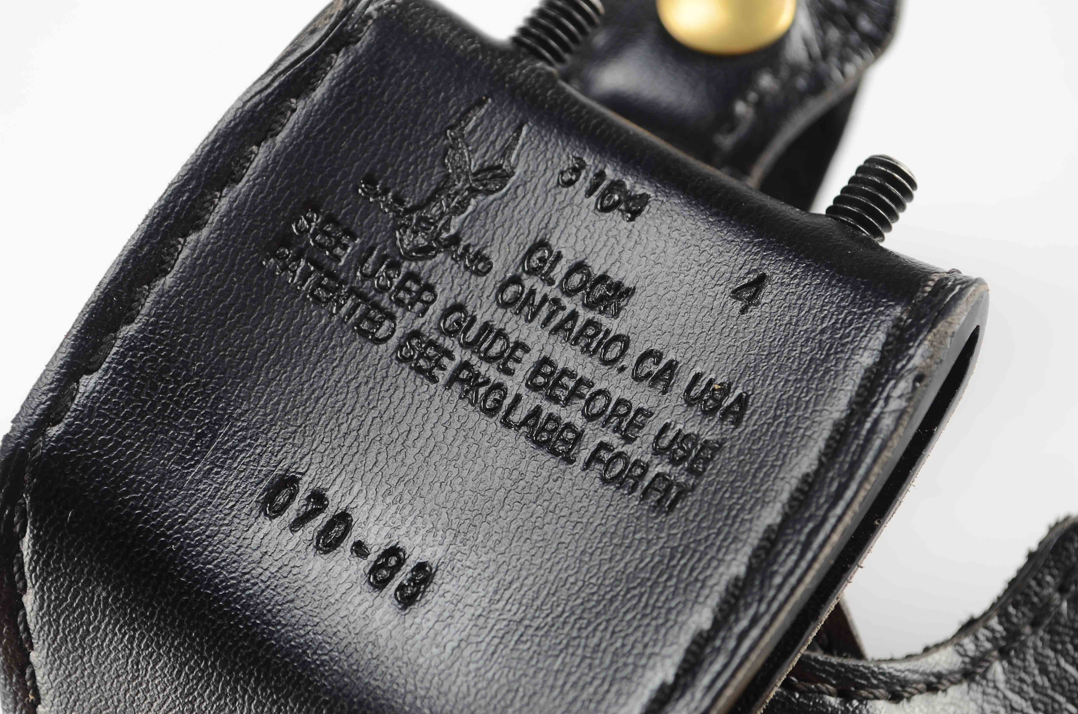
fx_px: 2152
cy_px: 357
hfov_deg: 28.1
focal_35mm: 72
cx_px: 539
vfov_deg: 18.8
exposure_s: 1/80
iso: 100
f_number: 9
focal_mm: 48
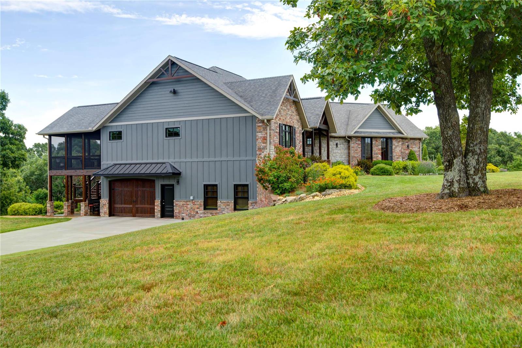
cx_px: 261
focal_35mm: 35
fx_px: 507
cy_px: 174
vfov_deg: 37.8
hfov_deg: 54.4
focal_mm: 35
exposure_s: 1/180
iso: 100
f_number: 6.7
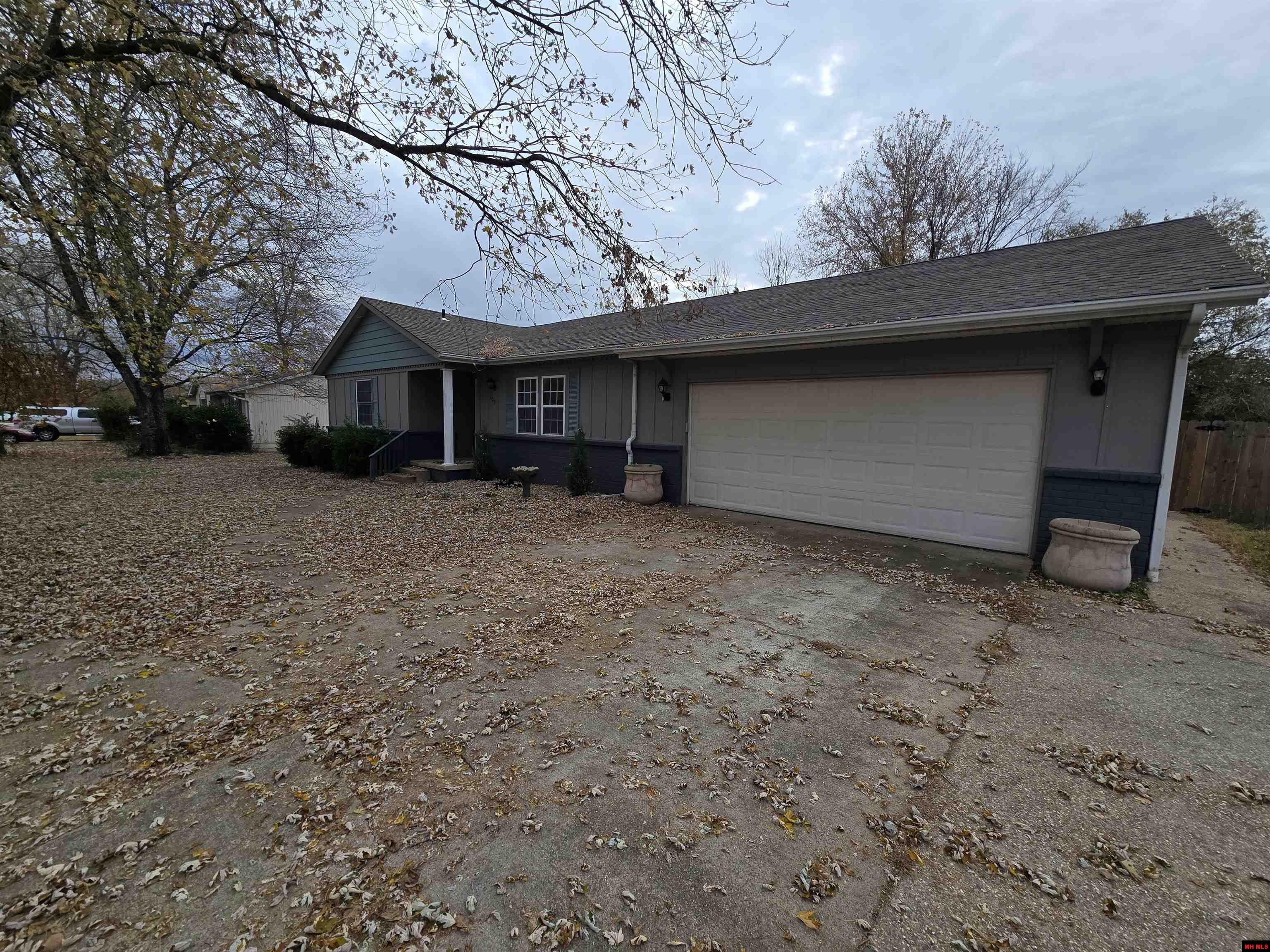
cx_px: 635
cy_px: 476
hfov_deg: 106.2
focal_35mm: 13
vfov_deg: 89.9
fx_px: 477
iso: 50
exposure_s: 1/1472
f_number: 2.2
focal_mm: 2.2
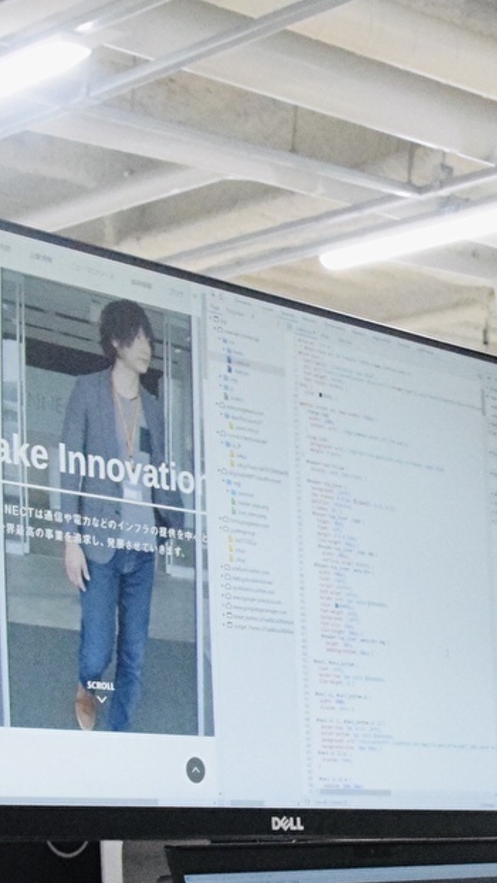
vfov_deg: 21.7
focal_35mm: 97
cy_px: 718
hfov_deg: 11.6
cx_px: 863
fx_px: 2272
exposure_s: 1/100
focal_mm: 20
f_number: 10
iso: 6400
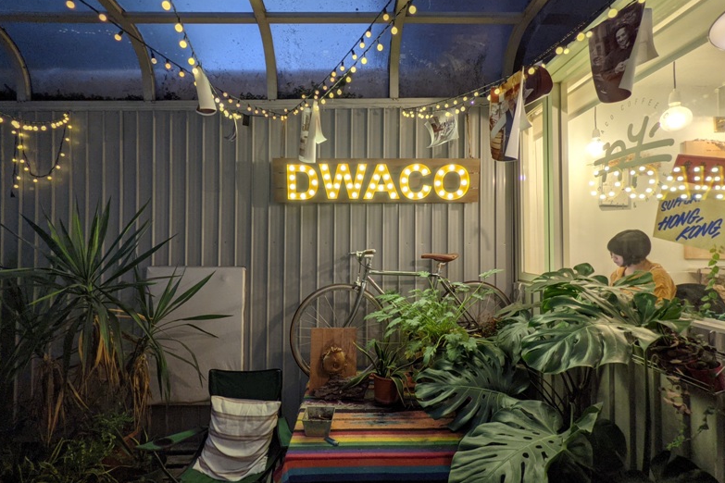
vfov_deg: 70.4
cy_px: 230
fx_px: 342
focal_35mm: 17
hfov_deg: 93.3
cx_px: 359
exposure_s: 1/24
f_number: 2.2
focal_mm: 2.22
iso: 85
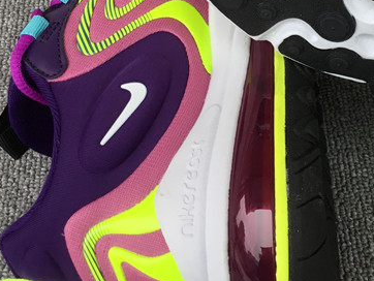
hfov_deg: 24.7
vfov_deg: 18.6
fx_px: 832
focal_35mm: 77
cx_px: 320
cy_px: -13
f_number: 2.4
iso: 25
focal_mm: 3.3
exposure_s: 1/182
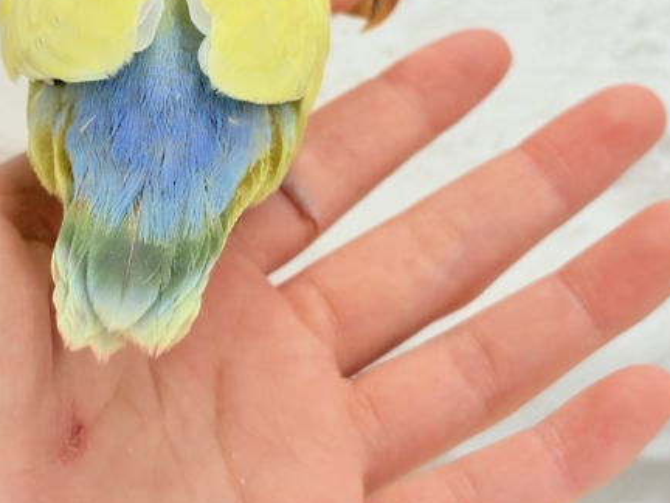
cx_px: 247
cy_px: 151
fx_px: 1490
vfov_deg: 19.1
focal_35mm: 77
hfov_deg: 25.3
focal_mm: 5.96
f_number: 1.6
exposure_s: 1/100
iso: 80
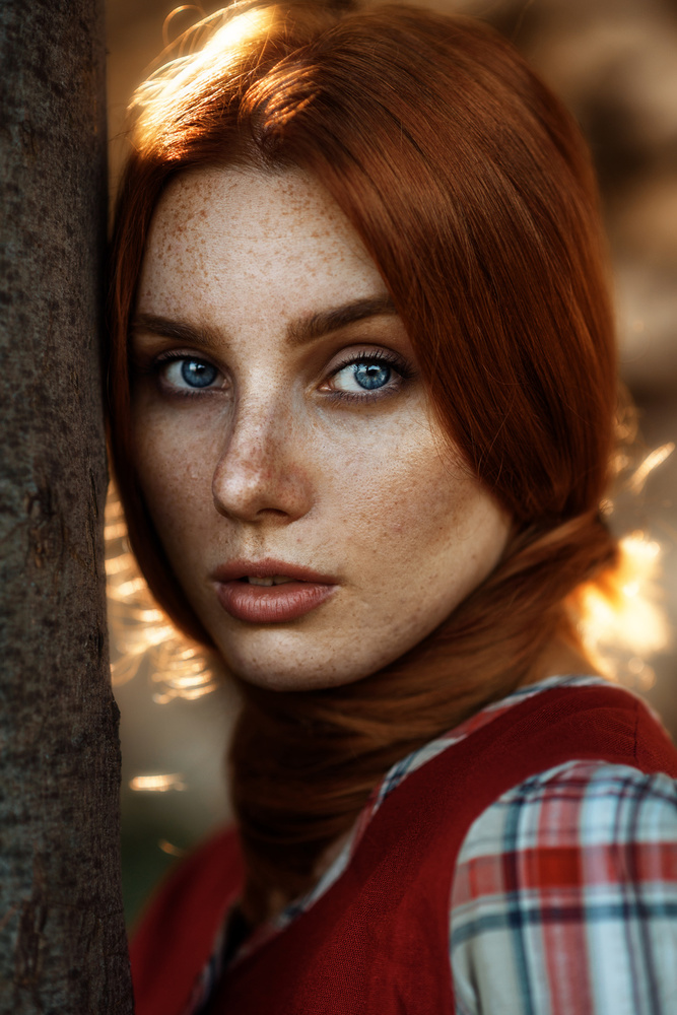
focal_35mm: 85
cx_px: 338
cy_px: 508
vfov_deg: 23.9
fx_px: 2397
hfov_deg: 16.1
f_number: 2.2
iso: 160
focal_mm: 85
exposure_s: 1/640
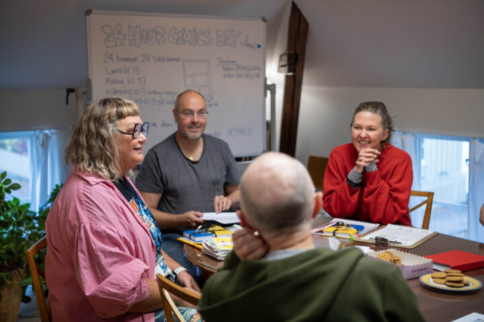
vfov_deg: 26.0
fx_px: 699
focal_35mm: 52
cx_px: 242
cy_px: 161
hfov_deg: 38.2
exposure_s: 1/125
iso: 1000
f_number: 2.8
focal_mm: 52
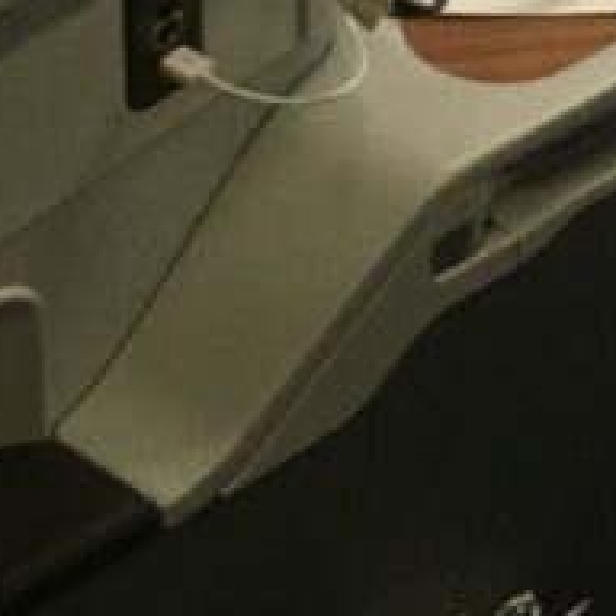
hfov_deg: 12.5
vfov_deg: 12.5
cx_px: 696
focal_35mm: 137
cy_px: -77
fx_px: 2758
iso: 200
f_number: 2.2
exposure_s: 1/20
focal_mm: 4.15
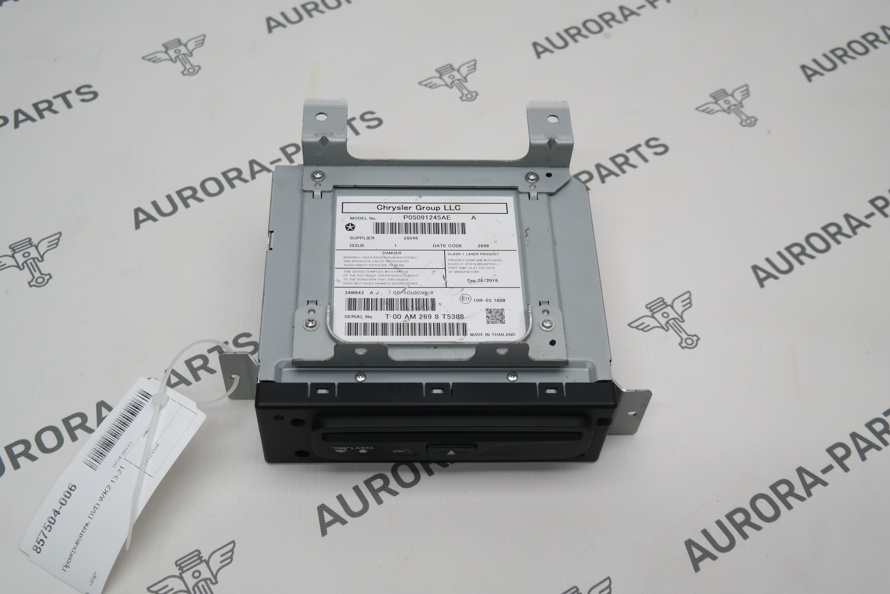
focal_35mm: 44
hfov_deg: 44.5
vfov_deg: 30.5
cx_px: 445
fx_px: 1088
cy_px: 297
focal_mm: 29
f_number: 4
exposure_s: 1/100
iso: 200
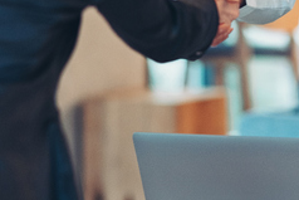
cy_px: -40
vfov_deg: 5.3
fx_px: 2152
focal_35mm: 259
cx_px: 222
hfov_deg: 7.9
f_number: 1.8
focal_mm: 85
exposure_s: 1/160
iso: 1250
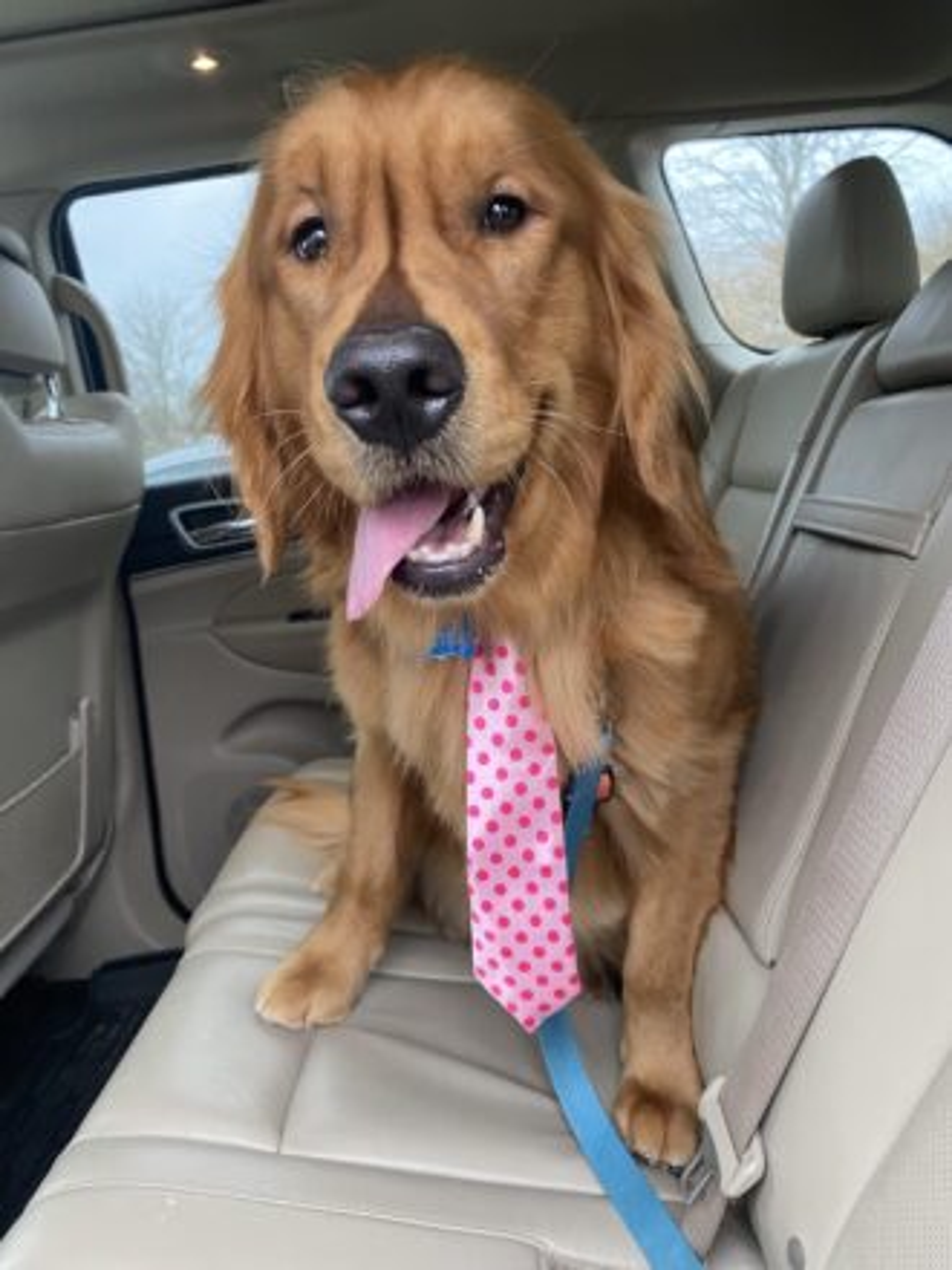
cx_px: 476
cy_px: 635
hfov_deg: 53.1
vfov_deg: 67.3
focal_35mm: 26
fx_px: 953
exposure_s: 1/60
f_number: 1.8
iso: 200
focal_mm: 4.25
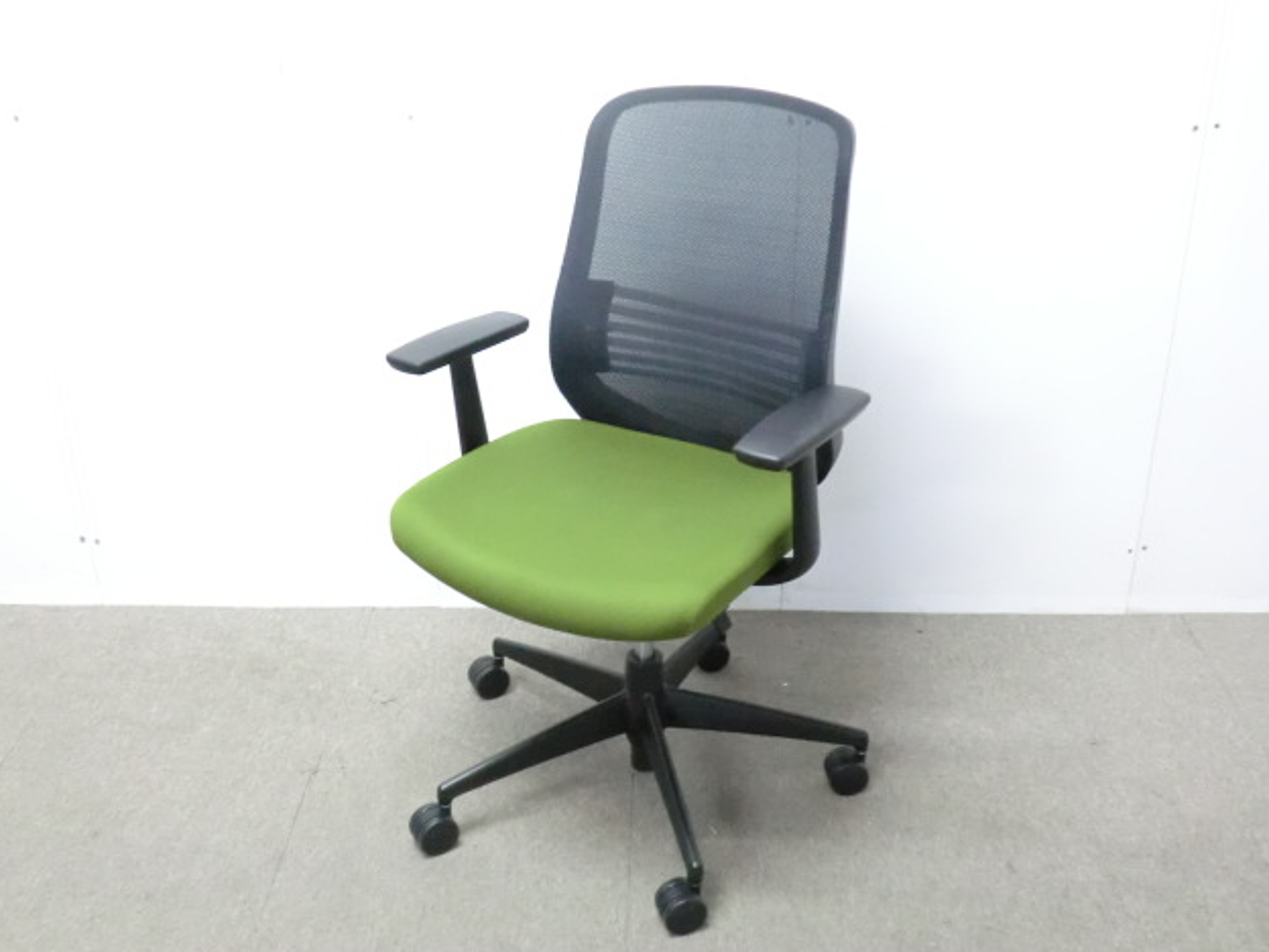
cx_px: 624
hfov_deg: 47.9
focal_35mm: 39
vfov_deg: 36.8
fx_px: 1430
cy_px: 466
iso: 800
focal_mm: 6.9
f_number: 3.9
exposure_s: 1/20
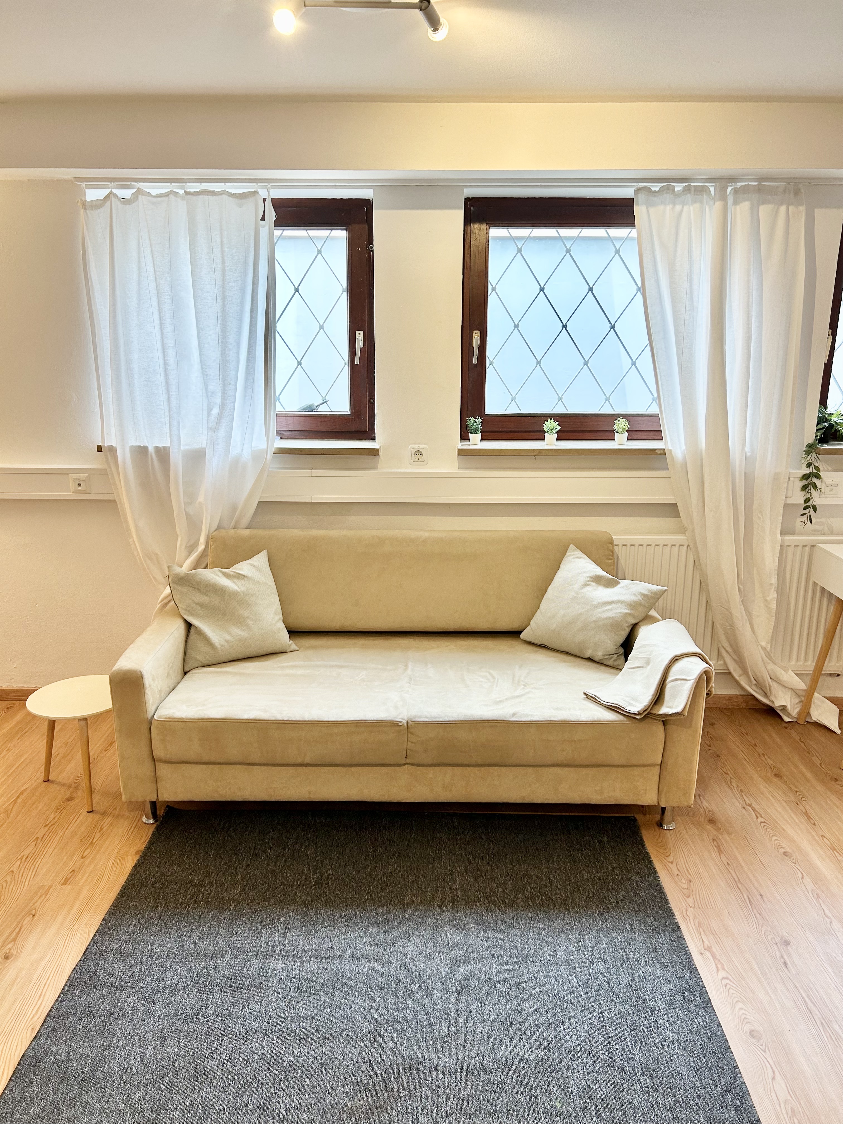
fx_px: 844
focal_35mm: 26
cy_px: 562
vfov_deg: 67.3
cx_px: 422
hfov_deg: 53.1
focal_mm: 5.7
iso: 64
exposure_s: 1/100
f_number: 1.5
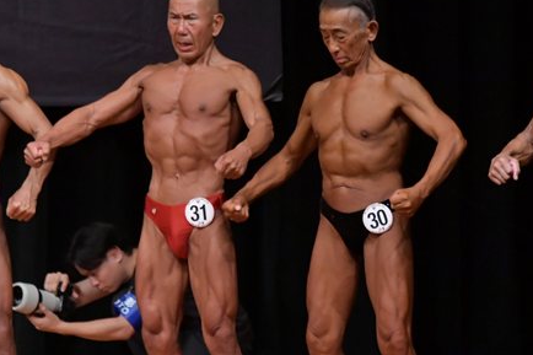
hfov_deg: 4.3
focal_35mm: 482
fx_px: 7133
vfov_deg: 2.9
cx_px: 335
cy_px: 221
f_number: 5.6
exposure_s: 1/400
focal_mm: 180
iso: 5000
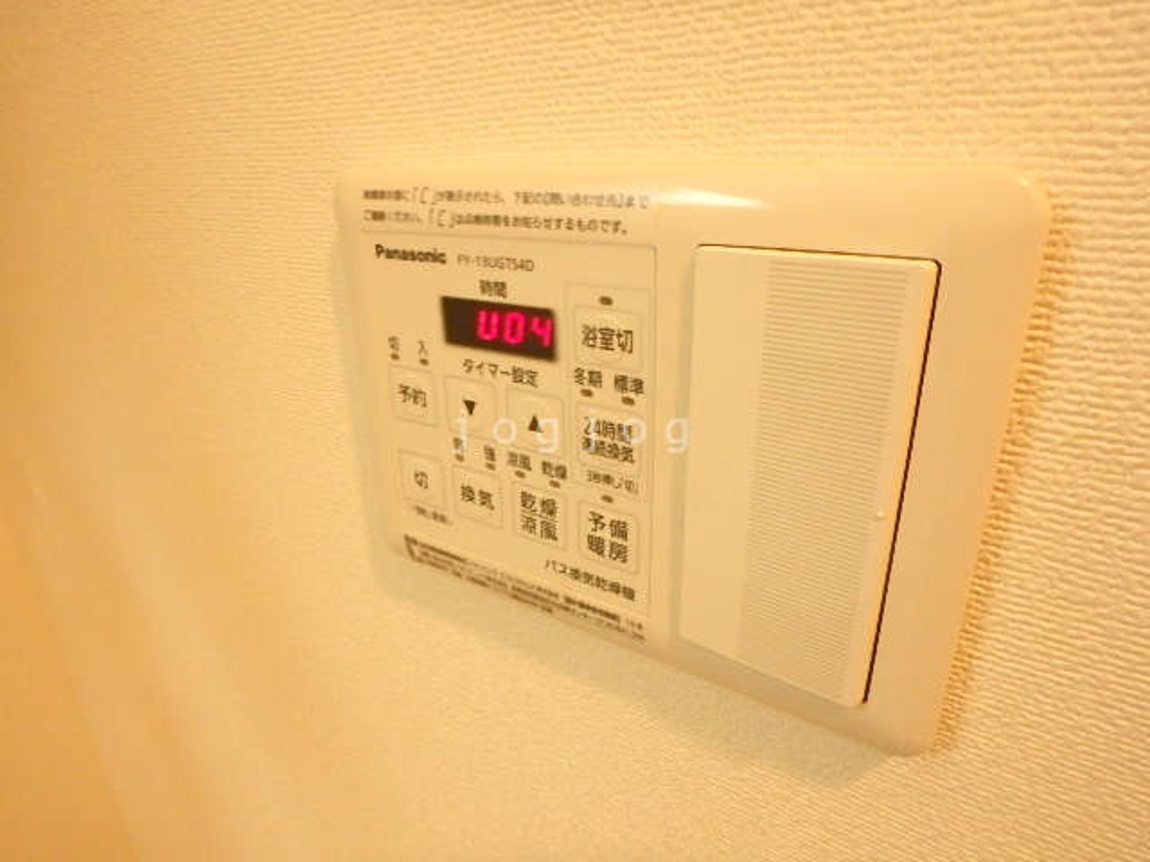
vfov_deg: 63.4
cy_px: 431
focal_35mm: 21
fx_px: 698
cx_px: 575
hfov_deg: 79.0
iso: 800
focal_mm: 3.7
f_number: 3.5
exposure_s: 1/30
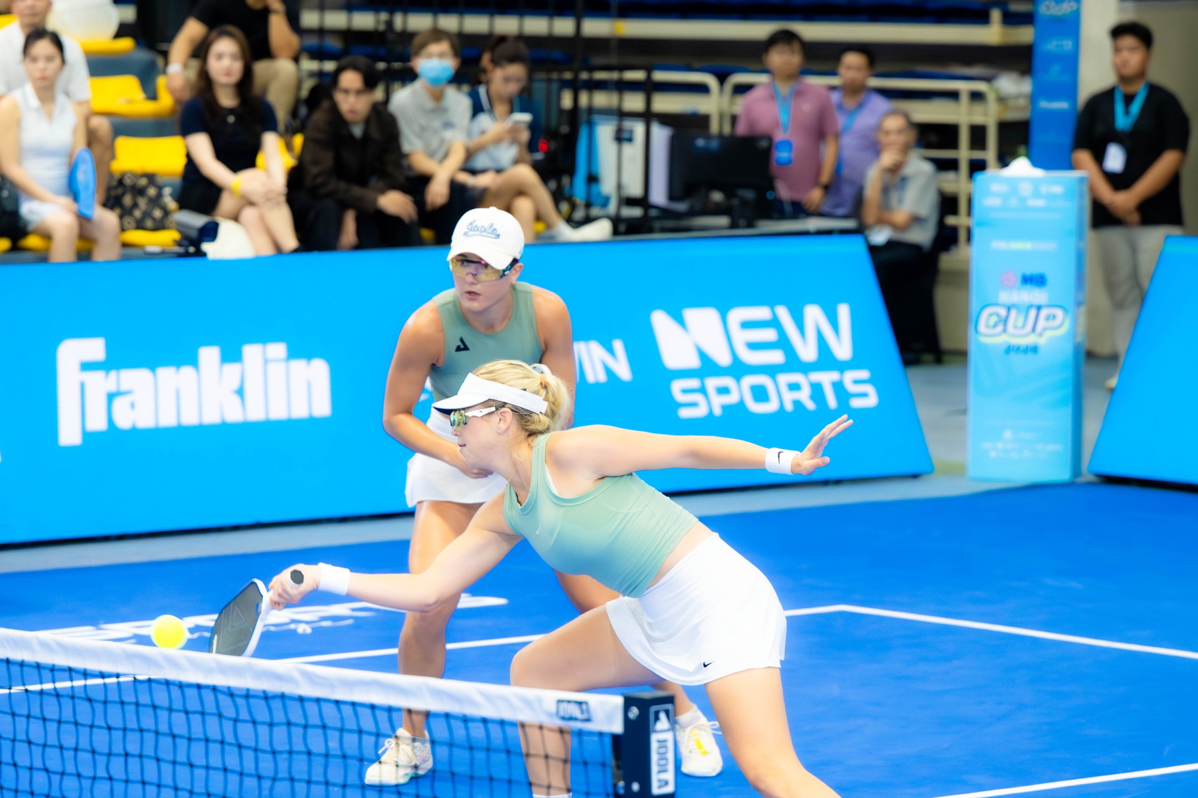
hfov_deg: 12.6
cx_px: 545
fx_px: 5422
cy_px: 409
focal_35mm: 163
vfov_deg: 8.4
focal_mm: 98
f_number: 3.2
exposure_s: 1/500
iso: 5000
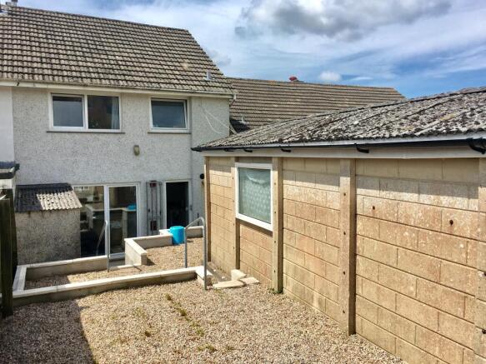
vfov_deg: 48.2
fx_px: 407
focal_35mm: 29
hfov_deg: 61.7
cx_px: 243
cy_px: 182
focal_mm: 4.15
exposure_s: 1/2331
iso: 25
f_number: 2.2
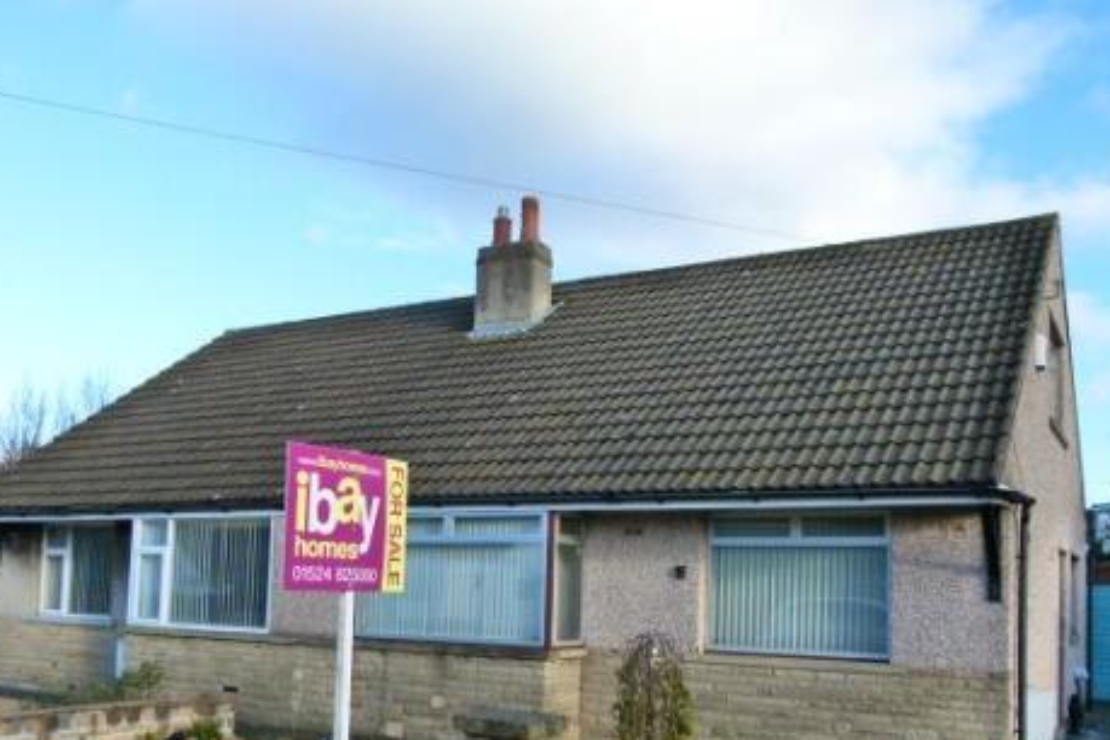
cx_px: 611
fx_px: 1017
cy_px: 526
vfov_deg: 39.2
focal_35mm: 33
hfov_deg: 57.1
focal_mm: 4.5
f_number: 4
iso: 250
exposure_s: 1/250
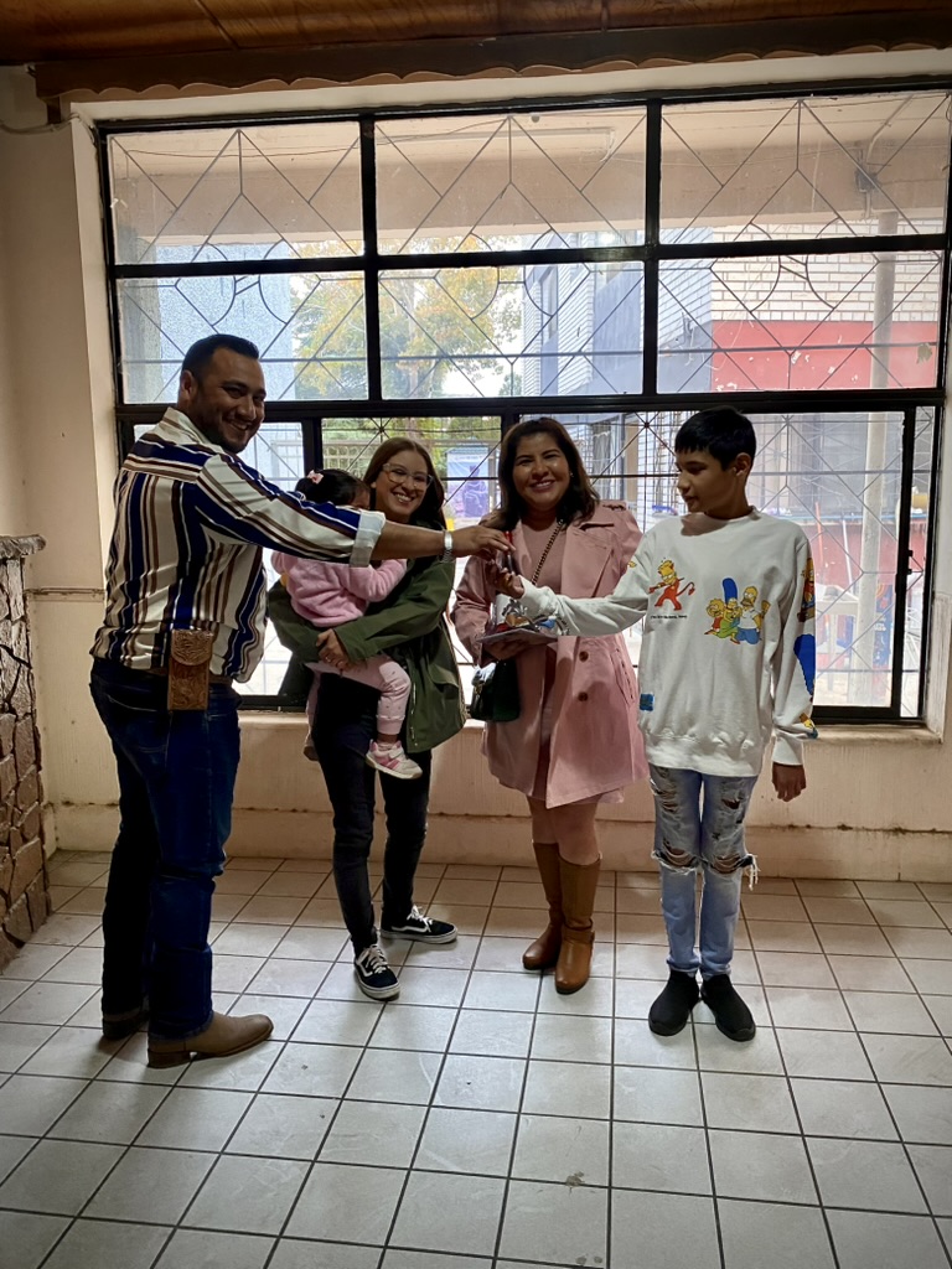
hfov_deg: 53.1
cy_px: 634
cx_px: 476
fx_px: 953
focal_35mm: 26
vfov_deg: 67.3
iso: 320
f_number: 1.8
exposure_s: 1/60
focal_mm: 4.25
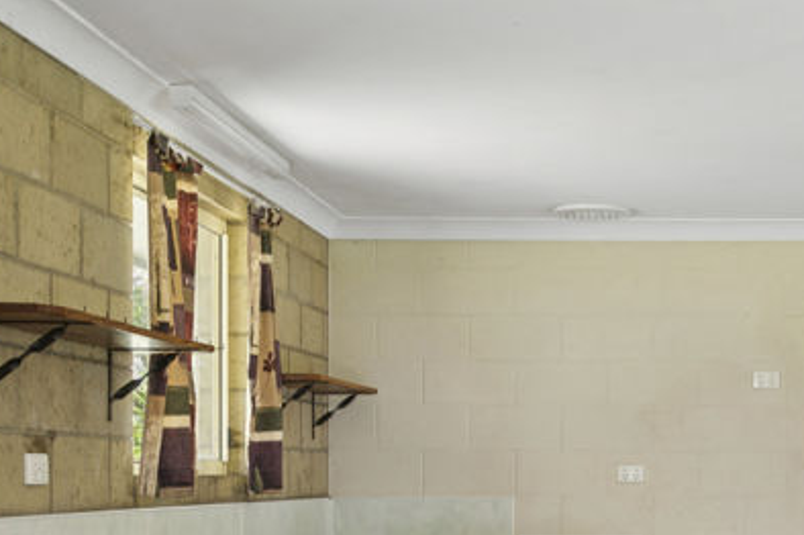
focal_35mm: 71
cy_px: 539
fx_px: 1584
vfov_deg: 18.6
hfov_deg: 27.4
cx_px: 737
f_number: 7.1
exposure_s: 1/3.33
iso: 200
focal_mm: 35
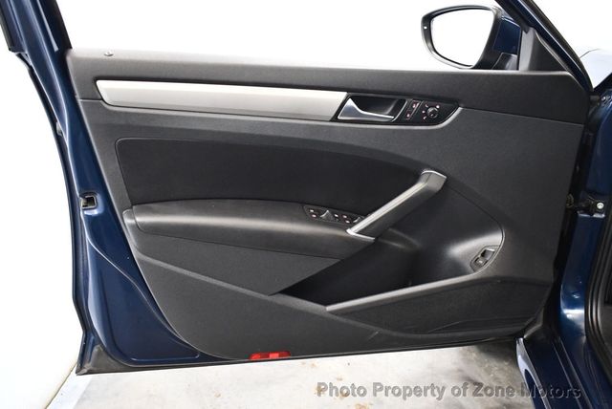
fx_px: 613
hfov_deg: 53.1
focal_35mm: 36
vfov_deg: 36.9
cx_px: 306
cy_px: 204
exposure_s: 1/80
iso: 3200
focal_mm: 18
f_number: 3.5
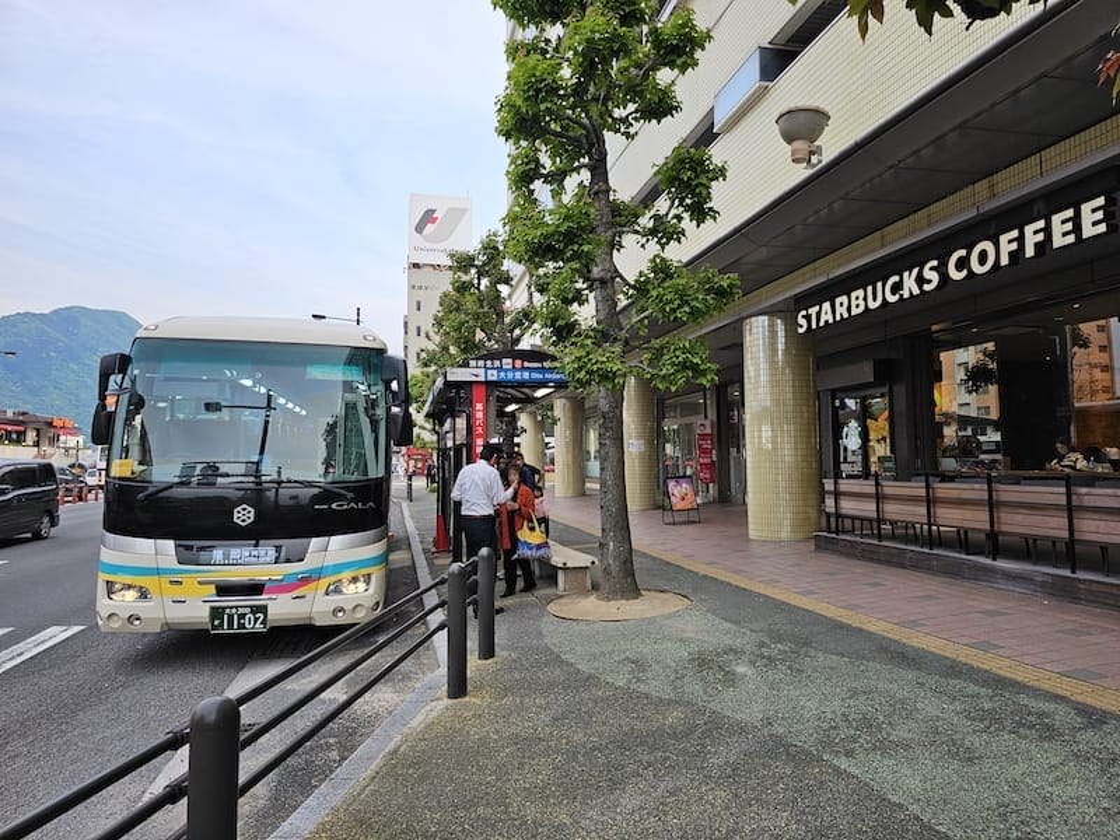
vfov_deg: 58.9
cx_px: 560
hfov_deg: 73.9
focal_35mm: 23
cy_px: 420
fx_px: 744
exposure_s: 1/180
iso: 32
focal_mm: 6.3
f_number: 1.7
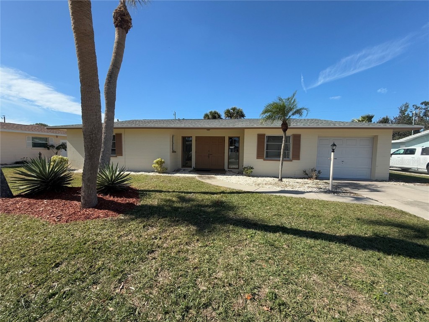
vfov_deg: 85.7
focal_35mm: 14
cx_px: 214
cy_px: 161
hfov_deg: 102.1
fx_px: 174
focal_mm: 2.22
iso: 50
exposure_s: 1/1534
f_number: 2.2
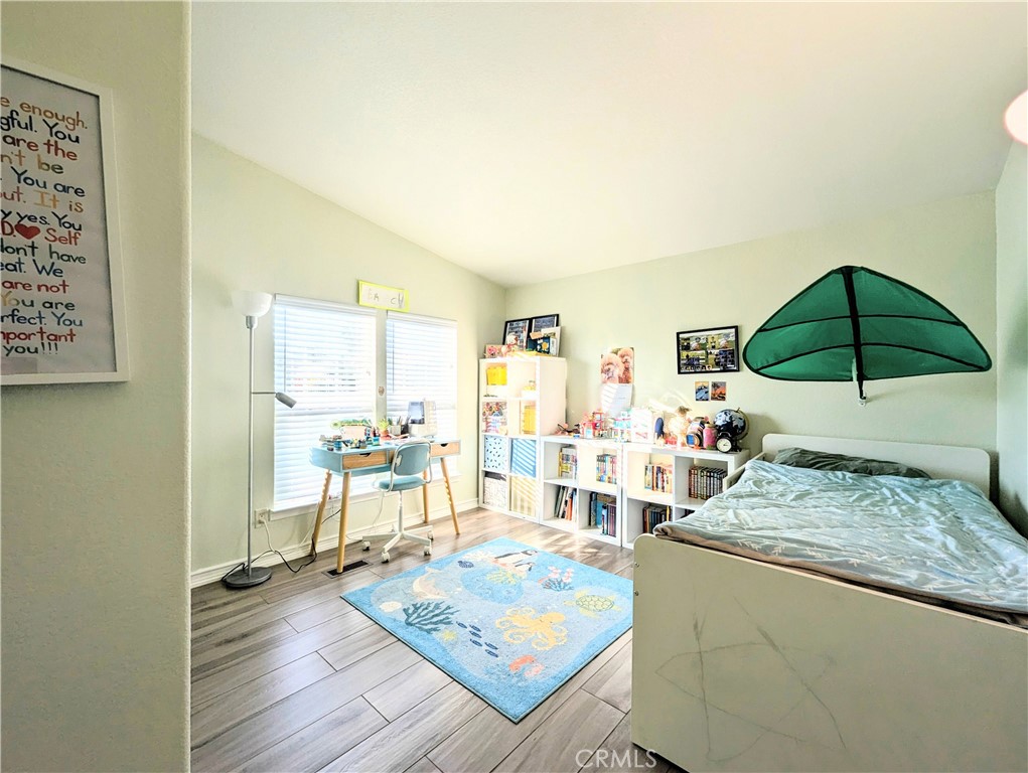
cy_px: 386
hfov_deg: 106.1
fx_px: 386
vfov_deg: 90.0
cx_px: 514
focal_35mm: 13
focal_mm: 1.95
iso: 42
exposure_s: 1/279
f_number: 2.2
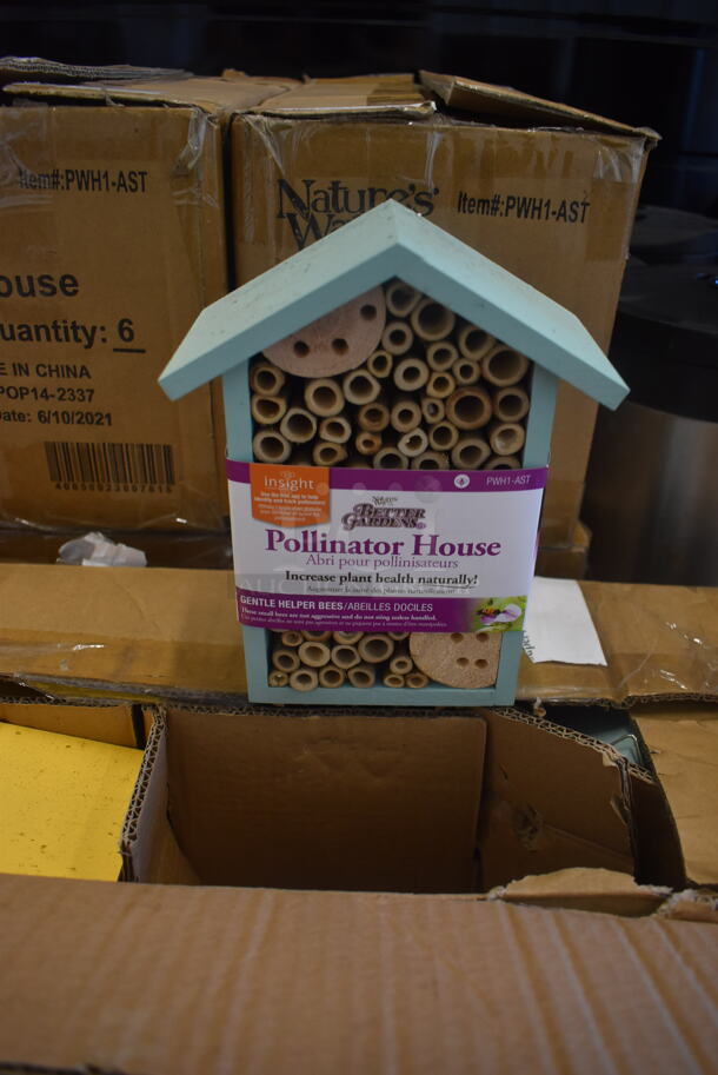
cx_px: 359
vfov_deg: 67.3
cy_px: 538
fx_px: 806
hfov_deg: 48.0
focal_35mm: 27
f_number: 3.5
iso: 800
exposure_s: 1/160
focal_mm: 18
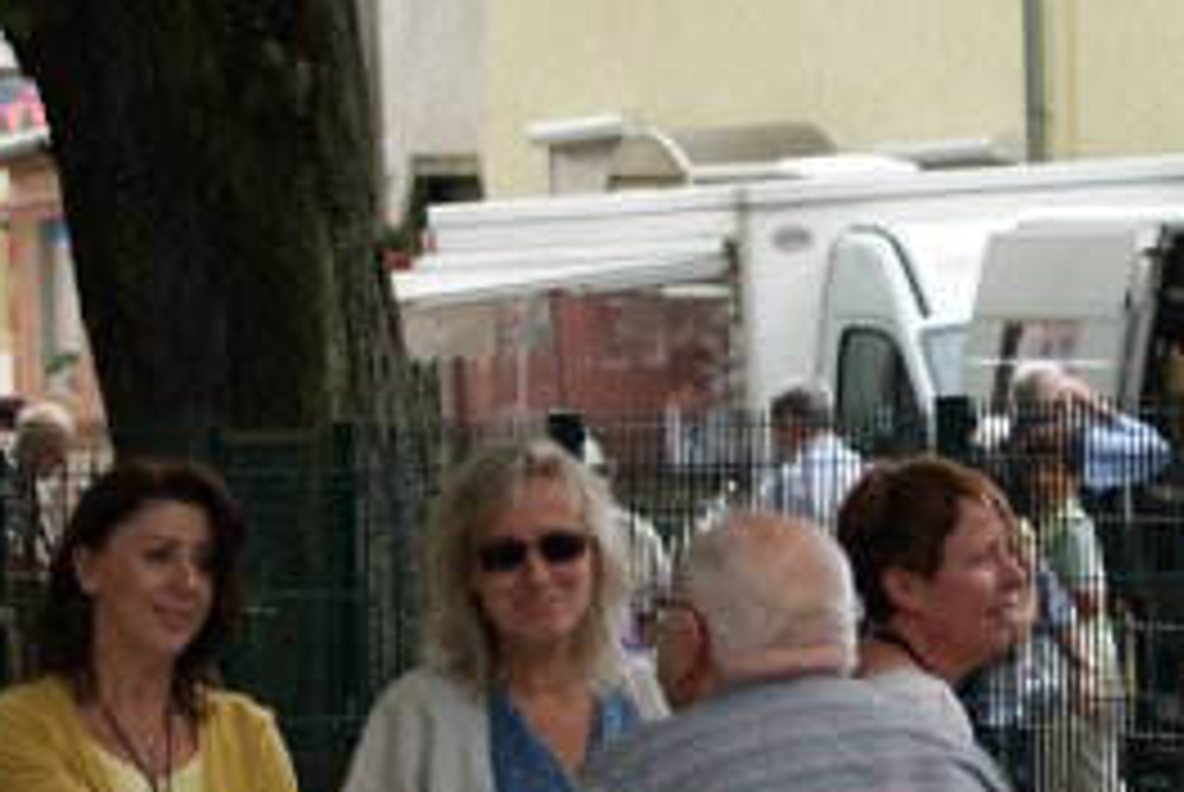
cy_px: 670
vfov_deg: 5.4
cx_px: 873
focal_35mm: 256
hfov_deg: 8.0
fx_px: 8429
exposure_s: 1/125
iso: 100
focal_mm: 70
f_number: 4.5
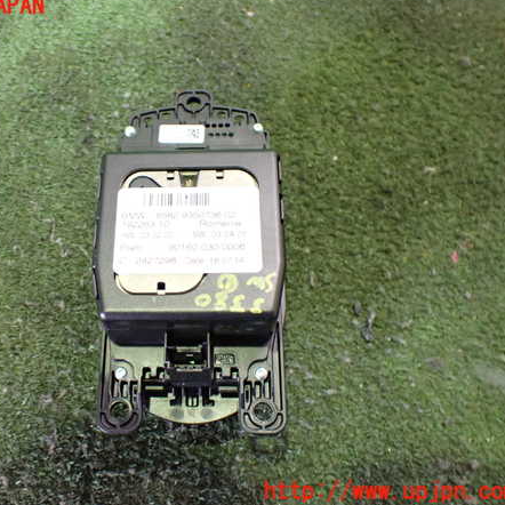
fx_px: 594
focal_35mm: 36
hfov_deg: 45.5
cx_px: 179
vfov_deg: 46.0
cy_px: 249
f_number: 2.3
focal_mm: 5.4
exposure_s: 1/40
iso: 800
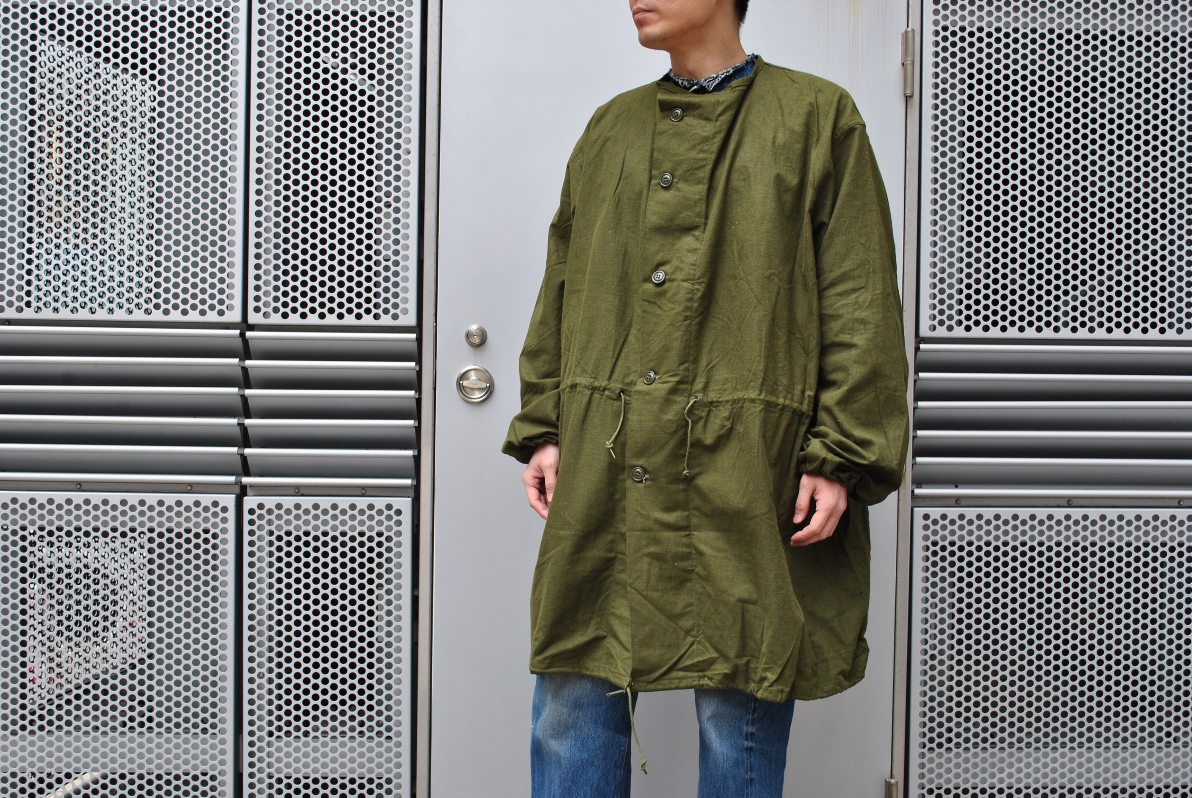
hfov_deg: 46.3
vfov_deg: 32.0
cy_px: 399
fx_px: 1392
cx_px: 596
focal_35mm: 42
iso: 200
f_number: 7.1
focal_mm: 28
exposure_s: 1/60
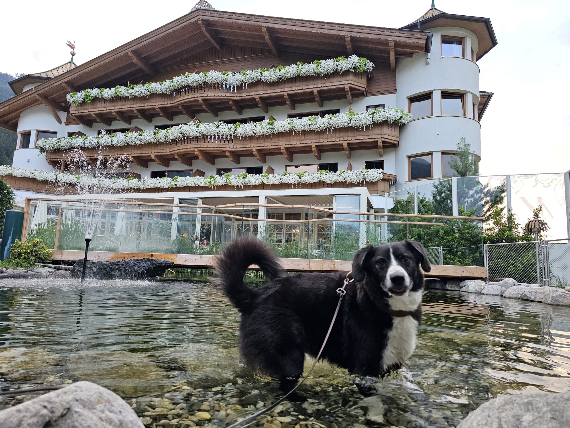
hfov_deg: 73.9
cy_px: 214
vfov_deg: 58.9
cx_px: 285
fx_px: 379
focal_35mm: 23
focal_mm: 6.3
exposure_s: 1/190
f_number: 1.7
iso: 160
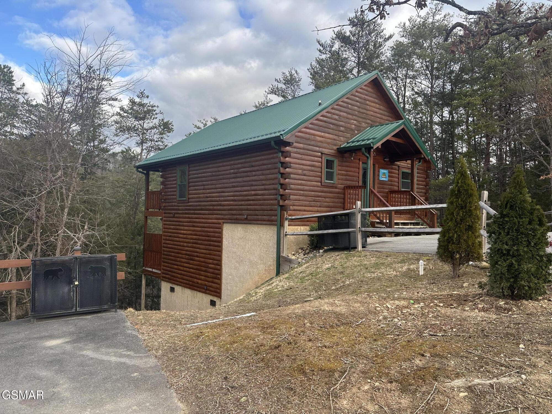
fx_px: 383
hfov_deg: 71.6
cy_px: 207
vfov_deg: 56.8
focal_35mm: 24
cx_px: 276
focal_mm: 6.86
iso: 80
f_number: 1.78
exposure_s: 1/1009
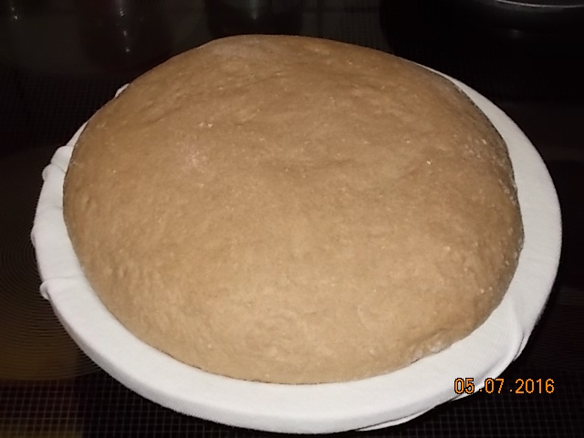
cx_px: 292
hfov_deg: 29.4
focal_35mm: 66
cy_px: 219
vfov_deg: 22.3
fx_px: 1113
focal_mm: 11.8
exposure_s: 1/60
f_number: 5.3
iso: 200
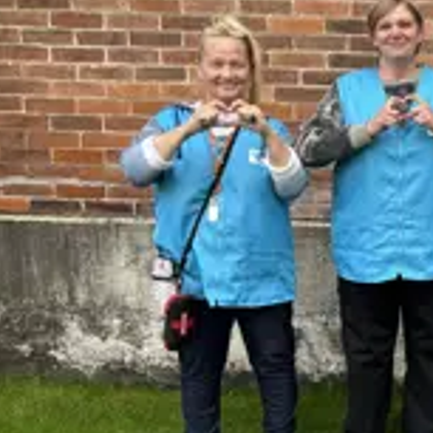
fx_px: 849
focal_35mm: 60
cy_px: 187
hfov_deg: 26.0
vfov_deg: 28.6
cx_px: 498
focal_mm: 5.7
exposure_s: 1/591
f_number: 1.5
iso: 50
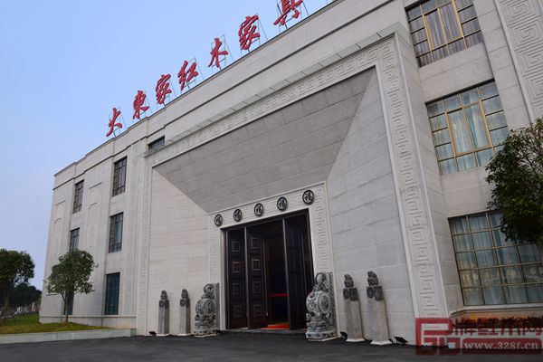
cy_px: 181
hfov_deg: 73.7
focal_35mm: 24
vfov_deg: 53.1
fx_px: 362
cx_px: 272
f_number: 16
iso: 200
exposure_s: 1/100
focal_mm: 24
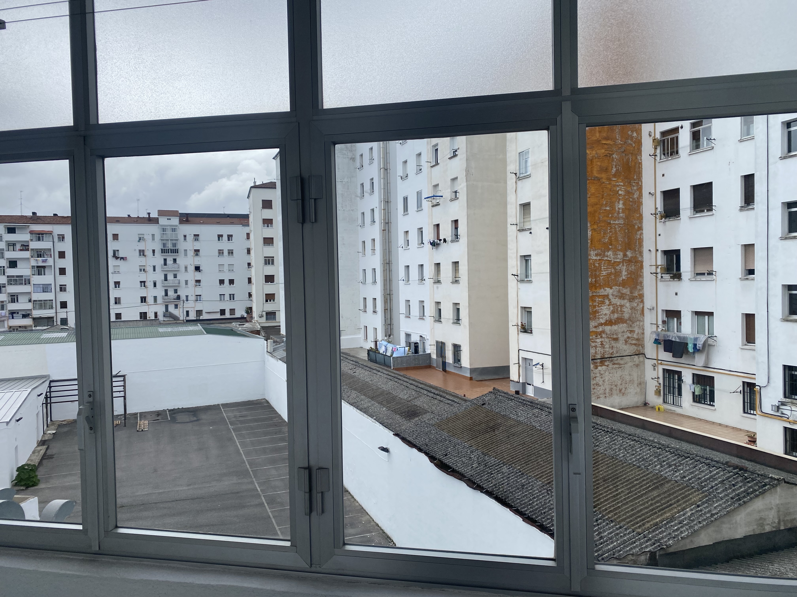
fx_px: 599
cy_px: 298
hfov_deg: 67.3
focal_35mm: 26
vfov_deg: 53.1
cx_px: 398
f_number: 1.8
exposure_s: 1/1585
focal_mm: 4.25
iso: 32
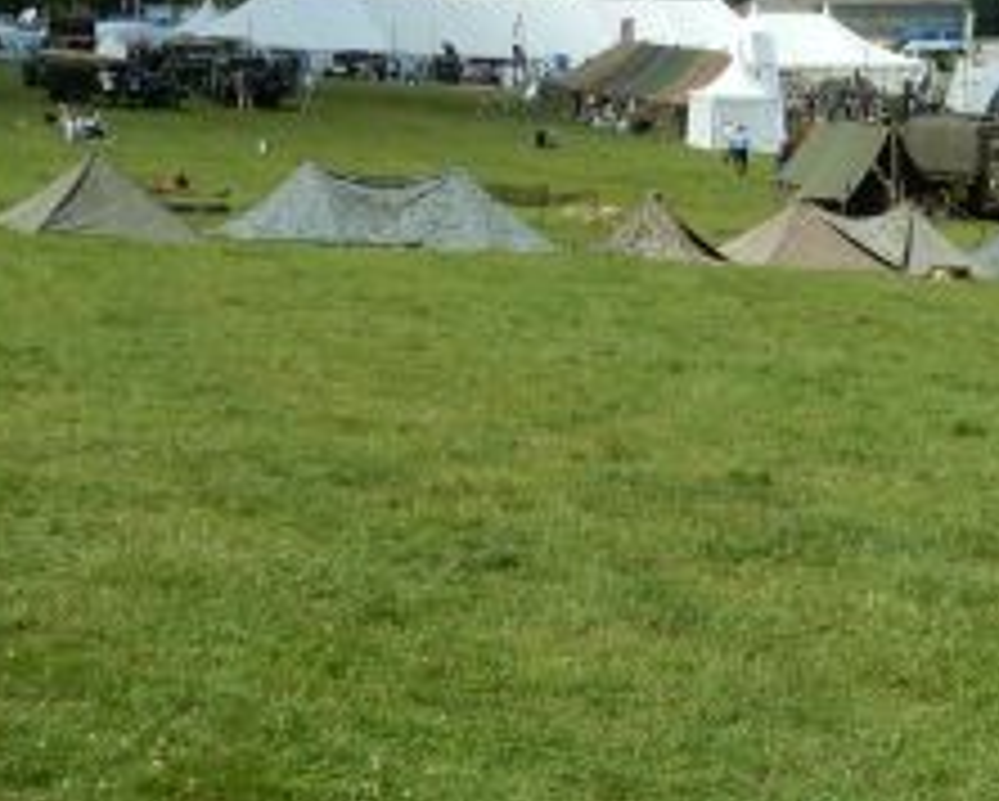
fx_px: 2338
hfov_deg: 22.8
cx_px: 1071
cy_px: 342
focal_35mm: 79
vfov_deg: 19.4
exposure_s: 1/1600
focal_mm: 5.4
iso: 125
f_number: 4
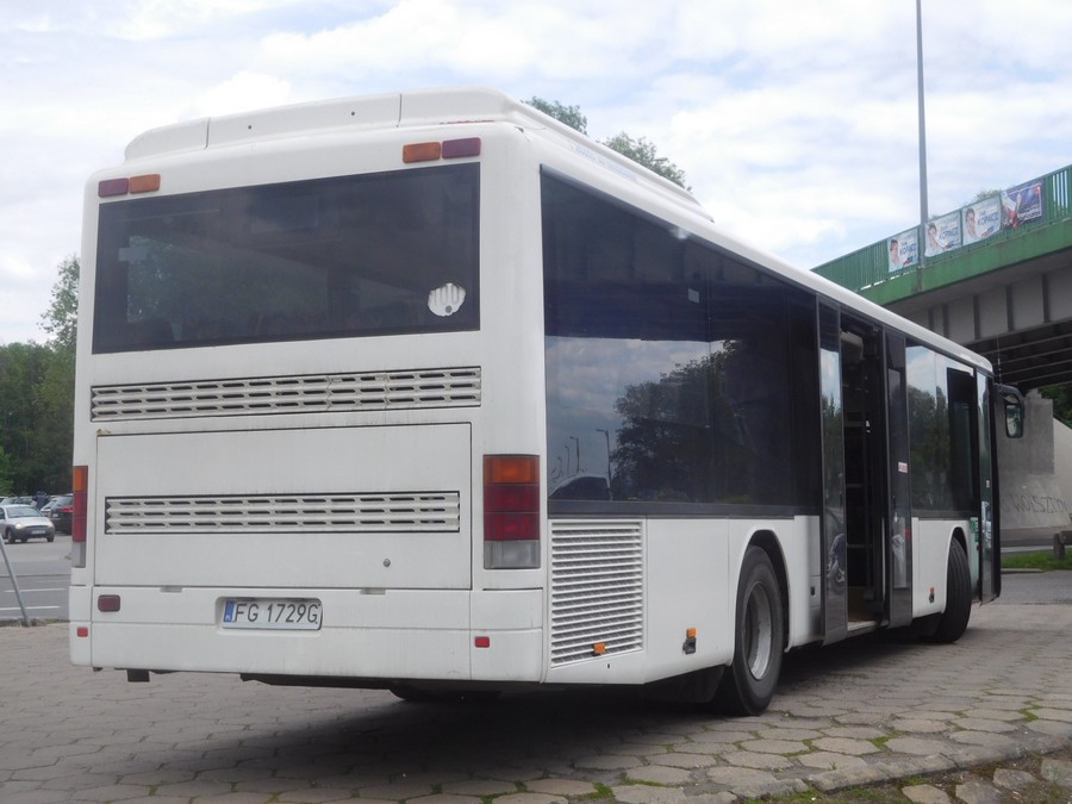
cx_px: 536
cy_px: 402
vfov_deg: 29.1
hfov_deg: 38.2
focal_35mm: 50
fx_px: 1548
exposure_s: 1/640
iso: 125
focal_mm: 8.9
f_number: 4.1
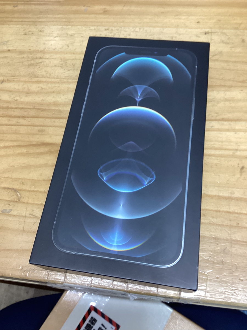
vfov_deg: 58.4
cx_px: 124
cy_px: 165
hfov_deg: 45.4
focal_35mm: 31
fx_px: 295
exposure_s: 1/60
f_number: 2.4
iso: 125
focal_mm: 3.3
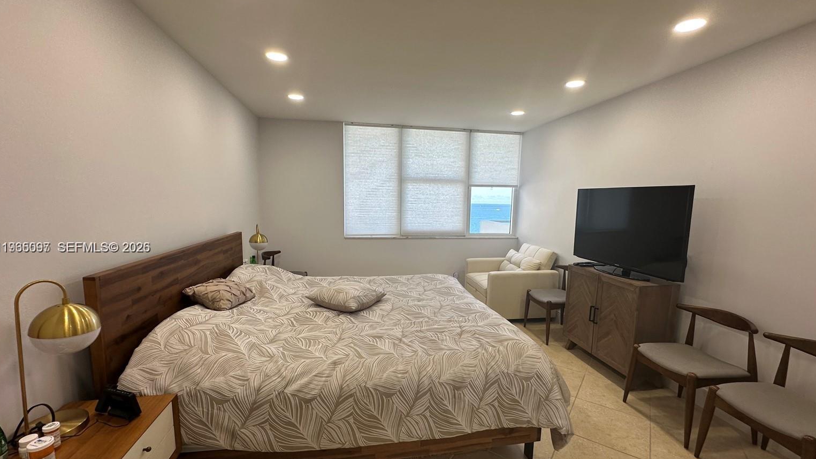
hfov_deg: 99.4
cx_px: 411
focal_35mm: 16
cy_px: 248
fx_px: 346
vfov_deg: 67.0
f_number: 2.2
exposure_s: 1/120
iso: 64
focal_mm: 2.22
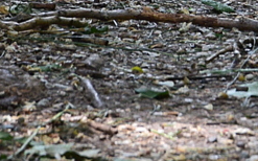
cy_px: -93
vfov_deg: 2.5
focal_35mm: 521
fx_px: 3658
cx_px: 300
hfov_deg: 4.0
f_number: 9
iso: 400
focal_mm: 105
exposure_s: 1/160
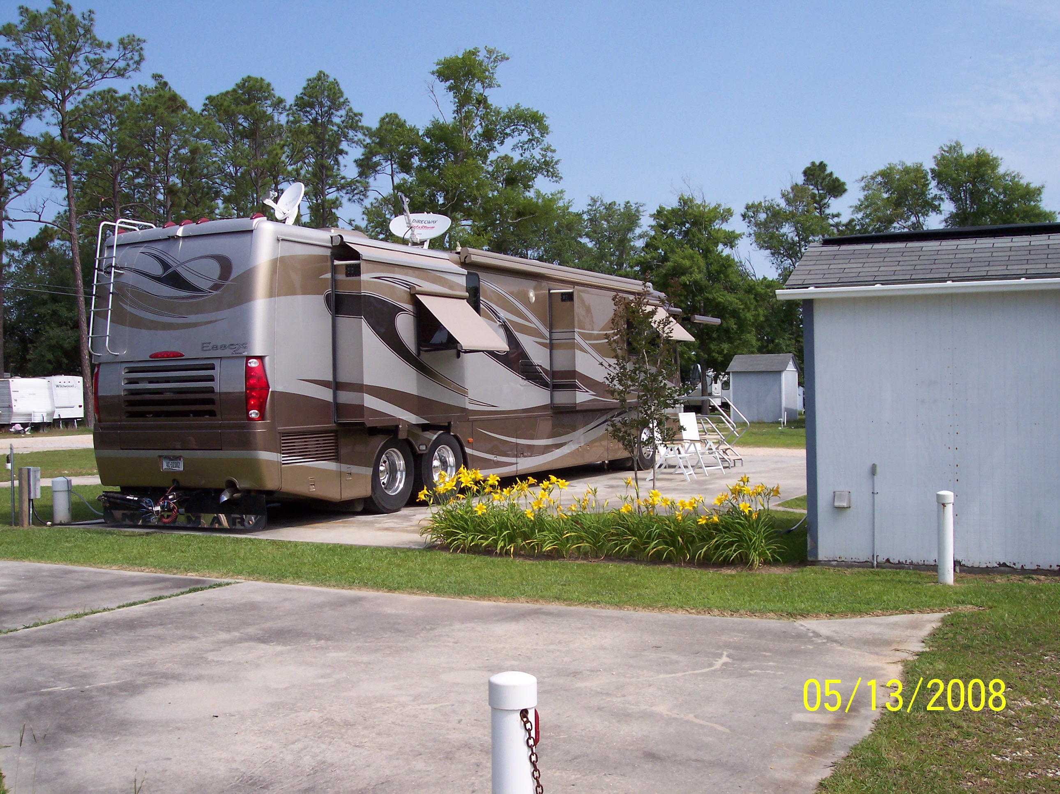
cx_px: 530
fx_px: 1163
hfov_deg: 49.0
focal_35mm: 38
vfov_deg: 37.7
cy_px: 397
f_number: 4.8
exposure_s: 1/700
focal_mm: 8
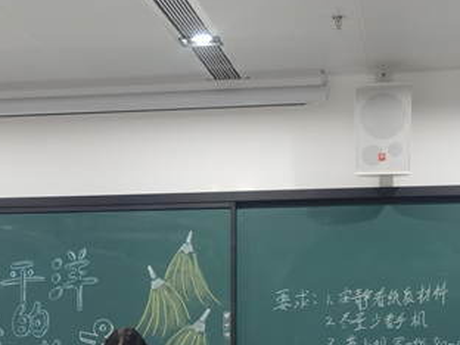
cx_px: 91
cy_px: 358
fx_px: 1462
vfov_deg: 13.3
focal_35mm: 110
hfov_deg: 17.7
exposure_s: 1/50
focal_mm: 6.67
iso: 125
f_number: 1.9
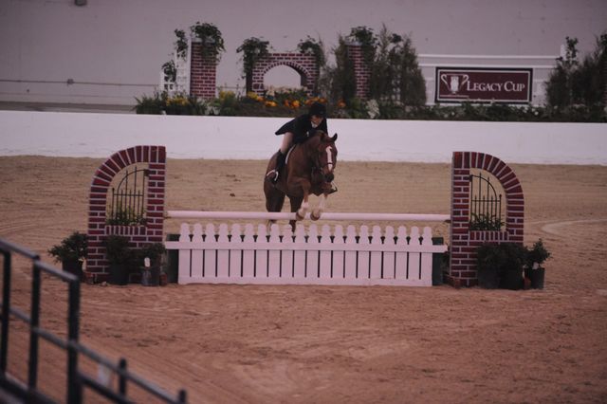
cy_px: 202
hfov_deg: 10.3
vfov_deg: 6.9
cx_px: 304
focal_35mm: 200
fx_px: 3370
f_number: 2.8
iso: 5000
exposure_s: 1/400
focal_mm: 200
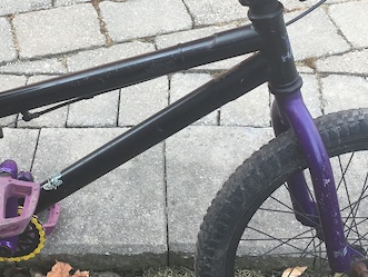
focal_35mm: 70
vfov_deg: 21.0
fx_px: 745
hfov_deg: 27.5
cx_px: 113
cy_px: 86
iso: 25
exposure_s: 1/148
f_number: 2.2
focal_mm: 4.15
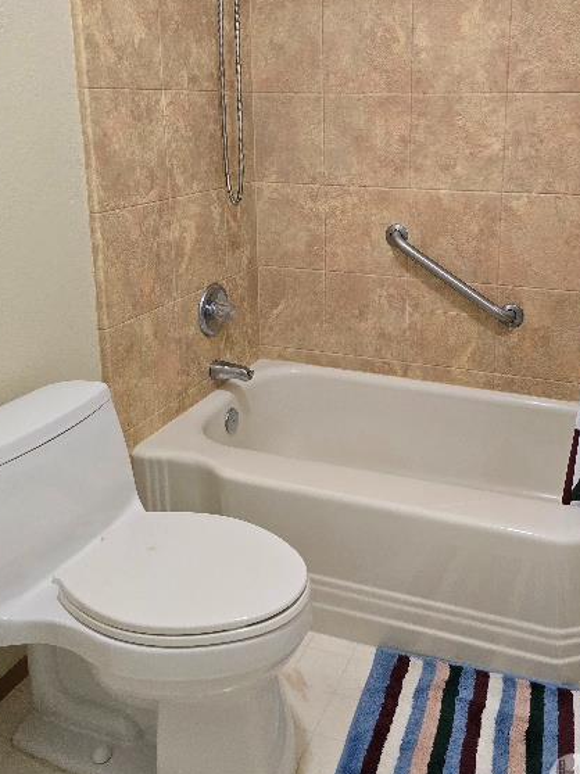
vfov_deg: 54.2
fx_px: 738
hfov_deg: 42.7
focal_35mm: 33
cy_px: 257
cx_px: 351
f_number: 1.7
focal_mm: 6.3
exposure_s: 1/120
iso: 640
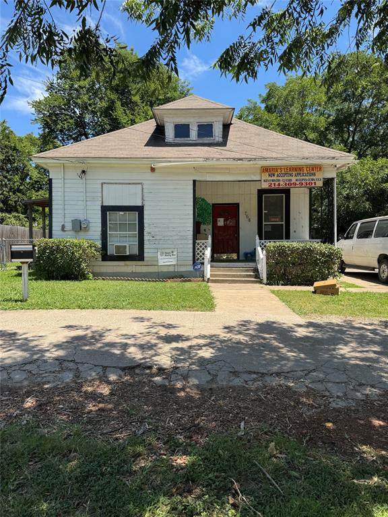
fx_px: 359
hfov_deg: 56.8
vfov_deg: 71.6
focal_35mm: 24
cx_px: 194
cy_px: 258
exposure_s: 1/2415
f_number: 1.78
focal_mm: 6.76
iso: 80
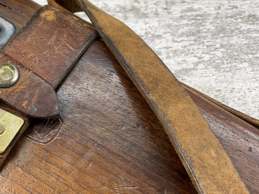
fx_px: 389
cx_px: 39
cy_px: 113
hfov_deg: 35.2
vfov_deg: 28.0
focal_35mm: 52
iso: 25
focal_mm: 3
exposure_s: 1/120
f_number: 1.8
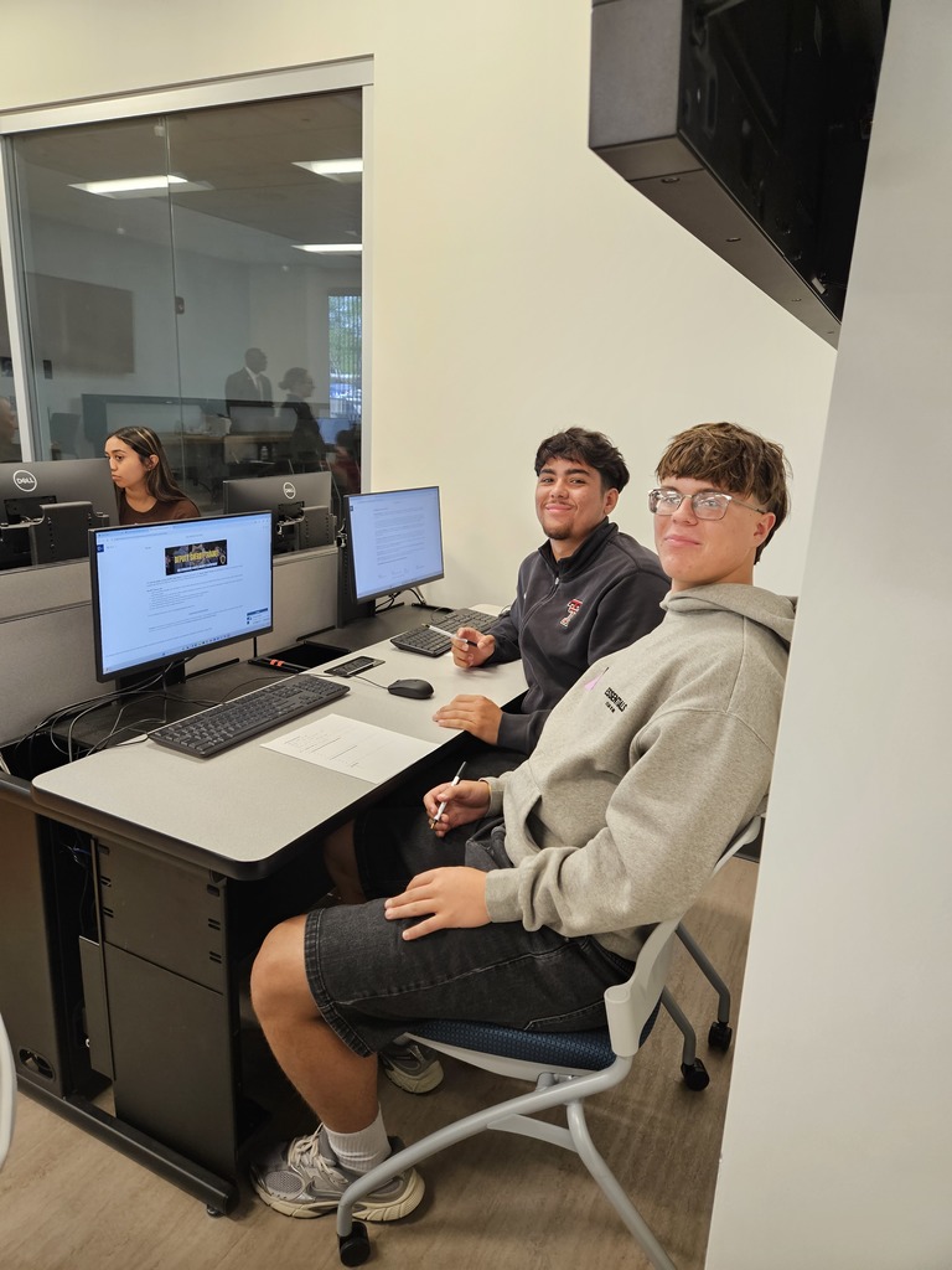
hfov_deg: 58.9
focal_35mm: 23
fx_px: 843
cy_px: 635
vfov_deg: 73.9
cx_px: 476
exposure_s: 1/120
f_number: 1.8
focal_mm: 5.4
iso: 160
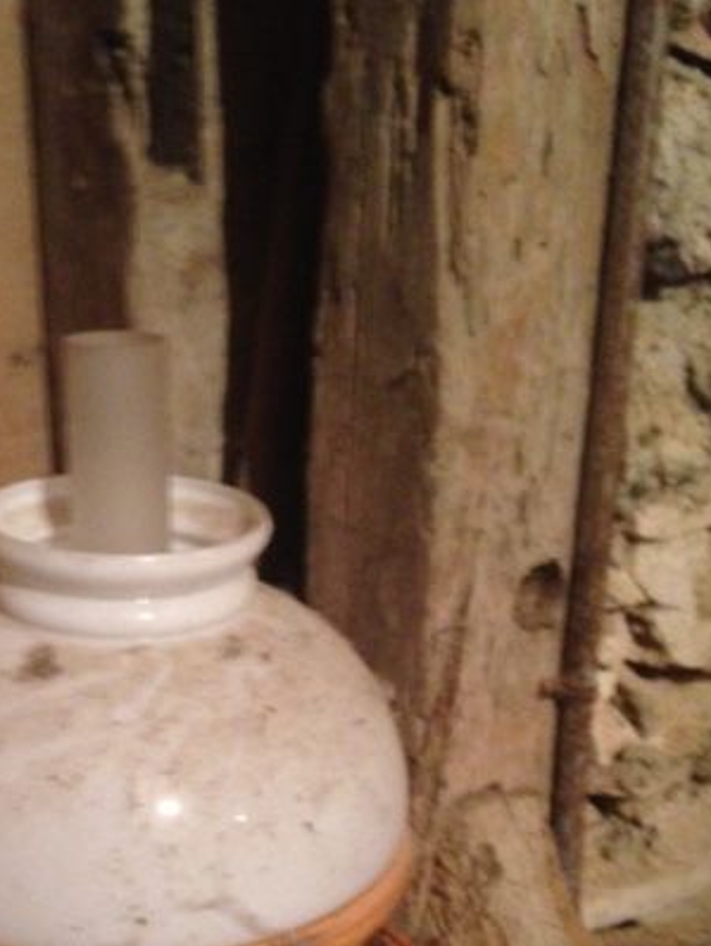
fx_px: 1450
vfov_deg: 35.3
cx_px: 183
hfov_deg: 27.2
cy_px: 718
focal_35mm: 53
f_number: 2.4
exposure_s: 1/15
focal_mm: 4.12
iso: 400
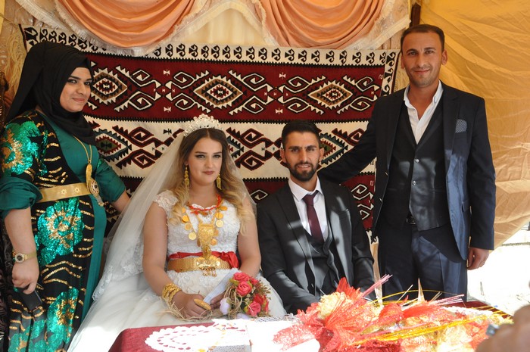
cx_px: 265
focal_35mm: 33
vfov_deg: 39.9
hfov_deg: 57.3
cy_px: 176
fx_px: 485
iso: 1250
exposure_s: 1/500
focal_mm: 22
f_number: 11
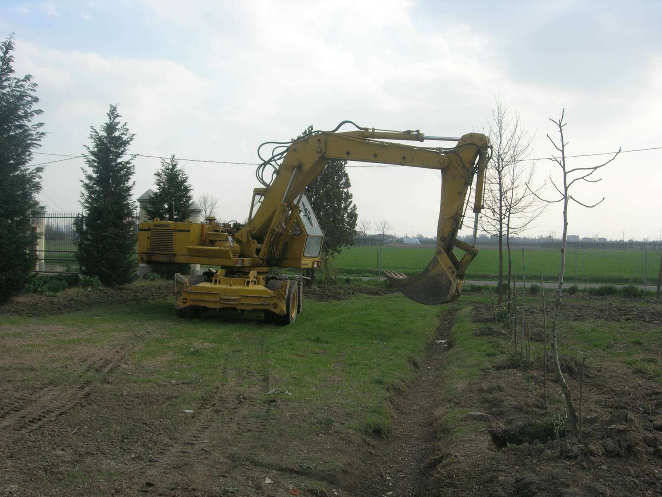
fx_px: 727
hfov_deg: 49.0
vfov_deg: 37.7
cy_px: 248
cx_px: 331
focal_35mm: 38
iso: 64
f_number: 4.8
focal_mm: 7.8
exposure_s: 1/398
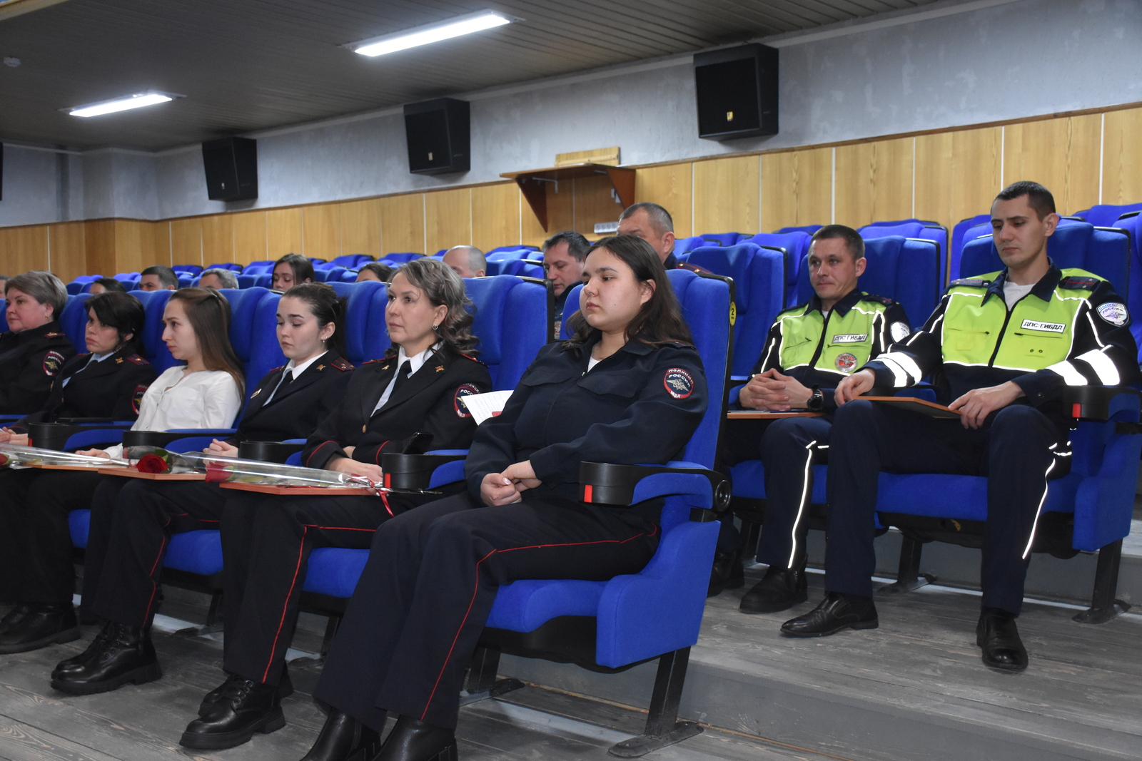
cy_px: 380
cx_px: 571
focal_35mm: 39
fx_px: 1237
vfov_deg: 34.2
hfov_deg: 49.5
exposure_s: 1/60
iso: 2200
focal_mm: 26
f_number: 3.8
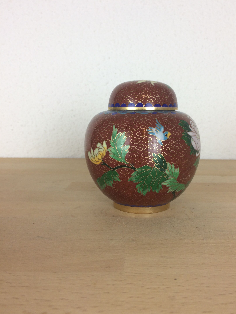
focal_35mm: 33
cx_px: 134
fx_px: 300
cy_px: 150
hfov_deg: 42.9
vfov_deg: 55.3
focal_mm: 4.15
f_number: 2.2
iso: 40
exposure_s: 1/50
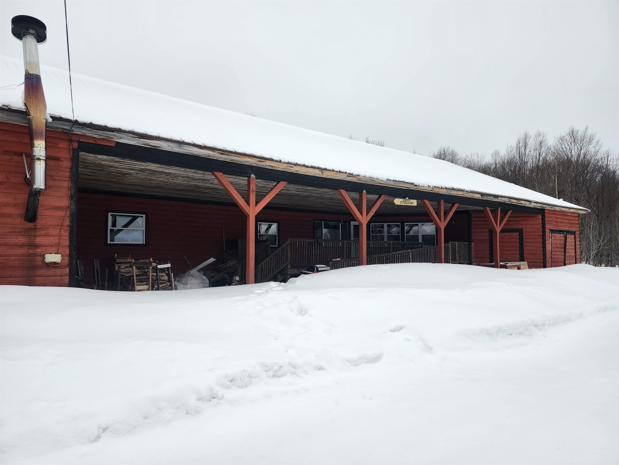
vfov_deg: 58.9
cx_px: 310
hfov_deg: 73.9
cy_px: 232
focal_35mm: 23
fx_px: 411
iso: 32
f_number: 1.8
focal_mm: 5.54
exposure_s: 1/180
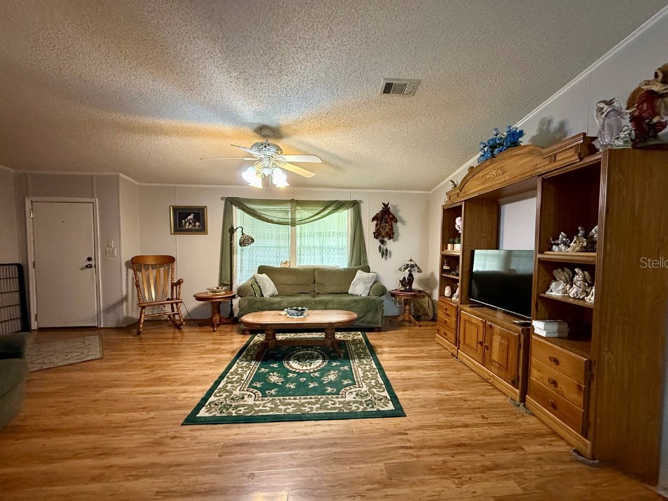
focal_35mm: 15
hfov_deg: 98.1
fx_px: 289
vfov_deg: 81.7
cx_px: 348
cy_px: 262
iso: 640
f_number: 2.2
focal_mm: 2.22
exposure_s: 1/60
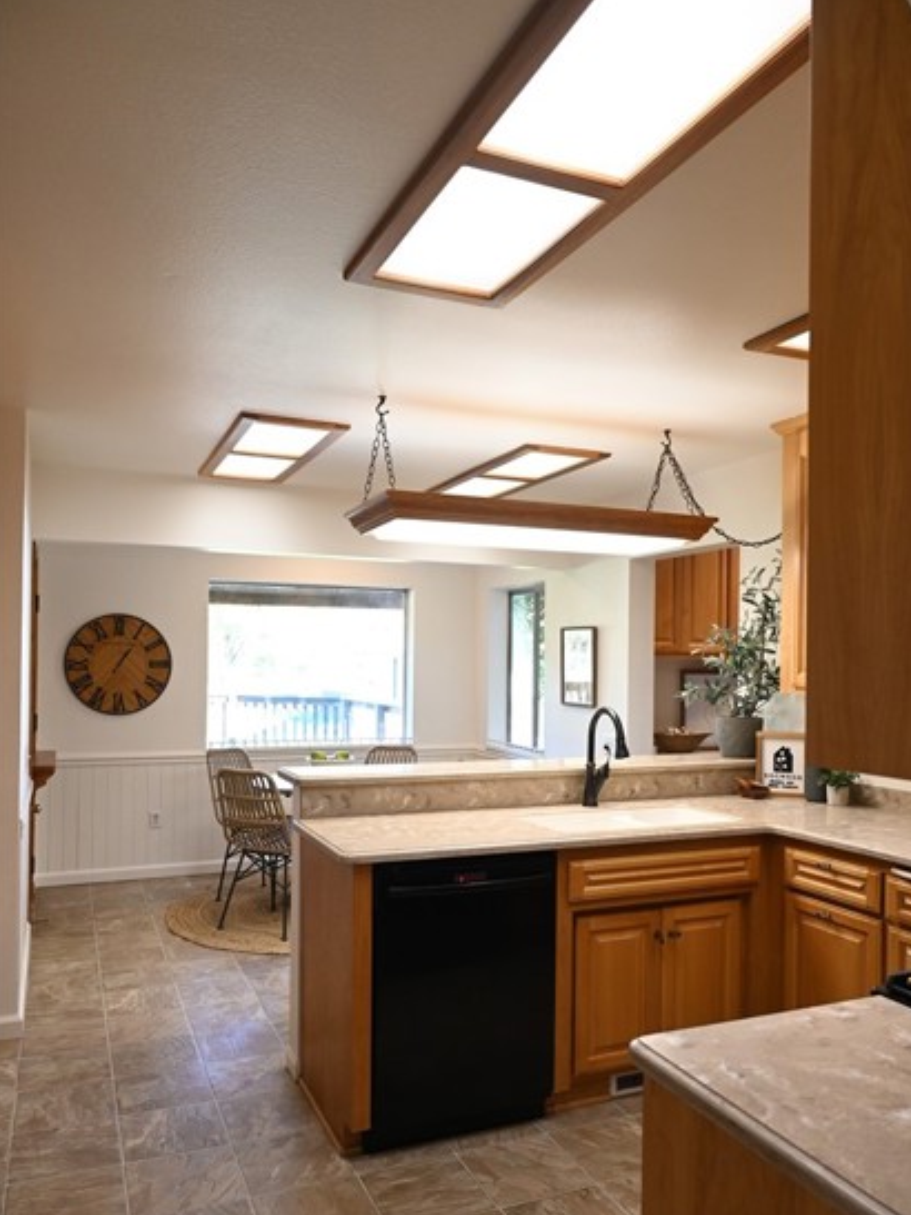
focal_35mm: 27
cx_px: 469
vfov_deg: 65.2
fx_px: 948
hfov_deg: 51.3
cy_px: 666
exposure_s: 1/125
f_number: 5.6
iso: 1600
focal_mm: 24
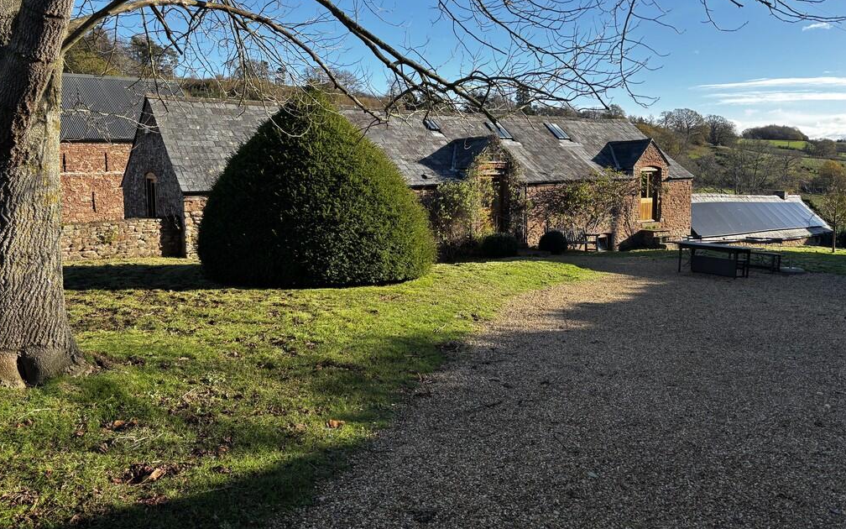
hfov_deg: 66.5
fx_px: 646
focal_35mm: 28
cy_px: 223
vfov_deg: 44.4
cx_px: 420
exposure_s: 1/1344
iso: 50
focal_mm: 5.96
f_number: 1.6
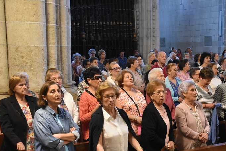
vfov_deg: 19.0
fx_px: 445
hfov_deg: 28.0
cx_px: 172
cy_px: 121
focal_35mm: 71
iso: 4500
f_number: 4
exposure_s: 1/60
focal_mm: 27
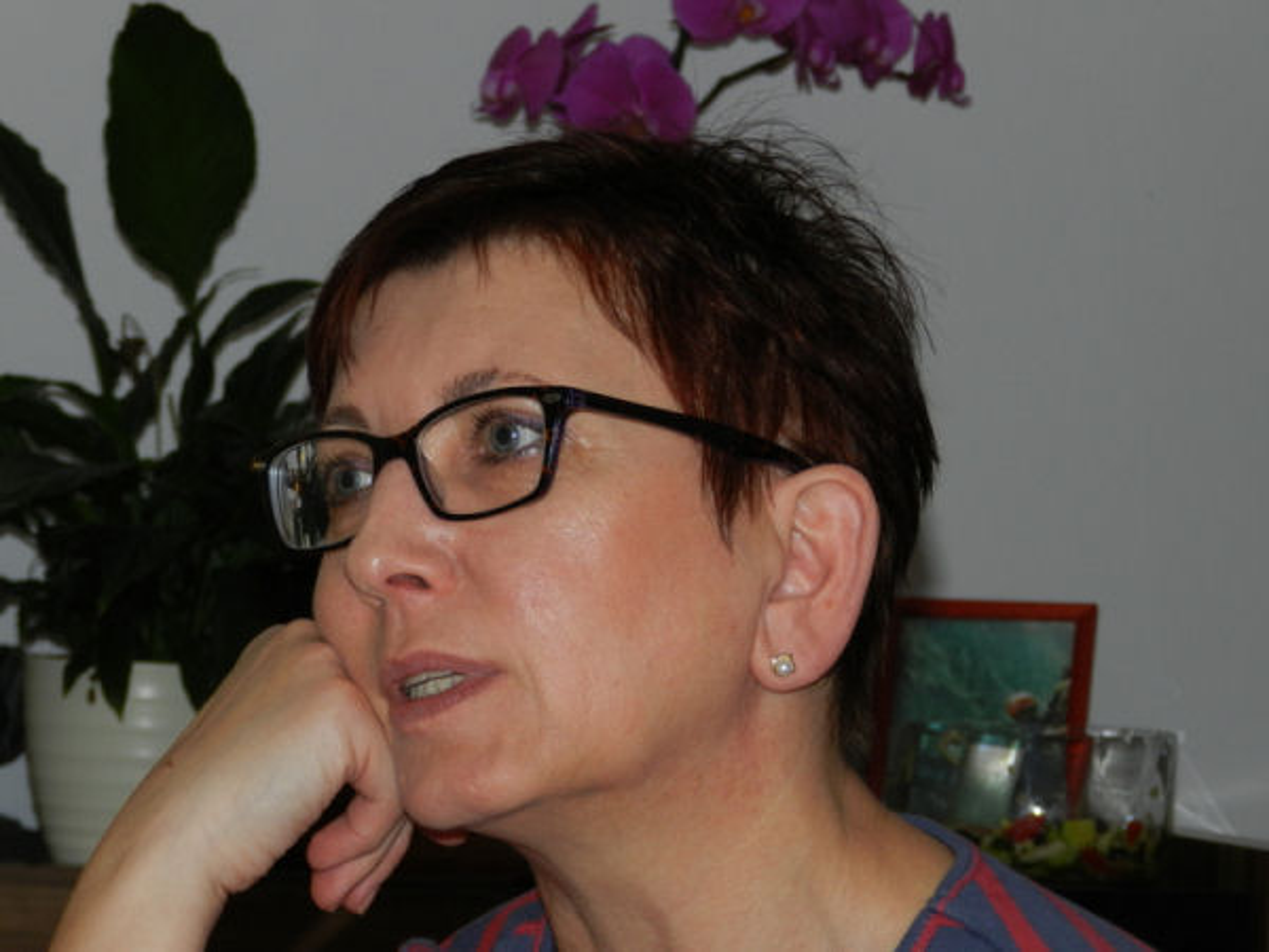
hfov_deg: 12.3
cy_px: 476
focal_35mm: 160
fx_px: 5865
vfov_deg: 9.3
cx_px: 634
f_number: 5.3
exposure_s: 1/40
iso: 200
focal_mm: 28.4
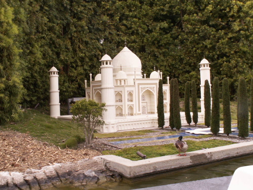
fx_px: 329
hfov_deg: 42.1
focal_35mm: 45
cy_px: 95
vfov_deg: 32.2
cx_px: 126
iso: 50
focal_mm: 7.56
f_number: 5.6
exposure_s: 1/125
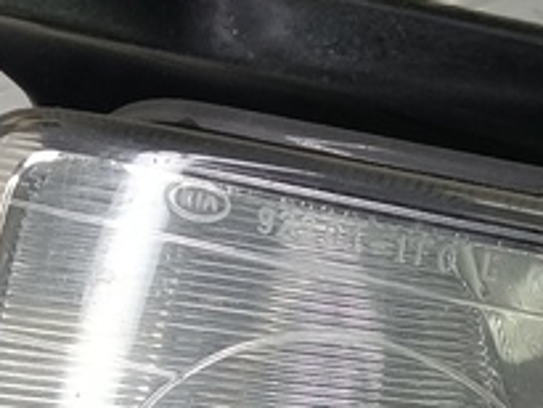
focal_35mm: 115
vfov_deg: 12.3
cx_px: 517
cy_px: 601
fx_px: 1805
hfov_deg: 16.8
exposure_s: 1/50
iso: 100
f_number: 1.6
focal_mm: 4.11
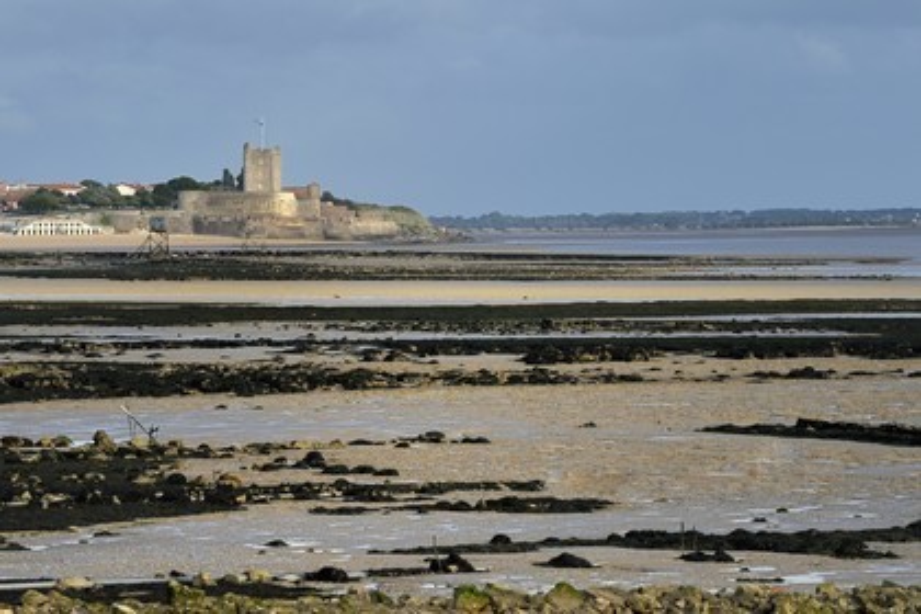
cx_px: 460
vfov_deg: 6.9
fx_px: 5116
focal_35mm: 200
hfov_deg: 10.3
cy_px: 307
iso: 200
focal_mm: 200
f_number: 9
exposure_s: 1/400
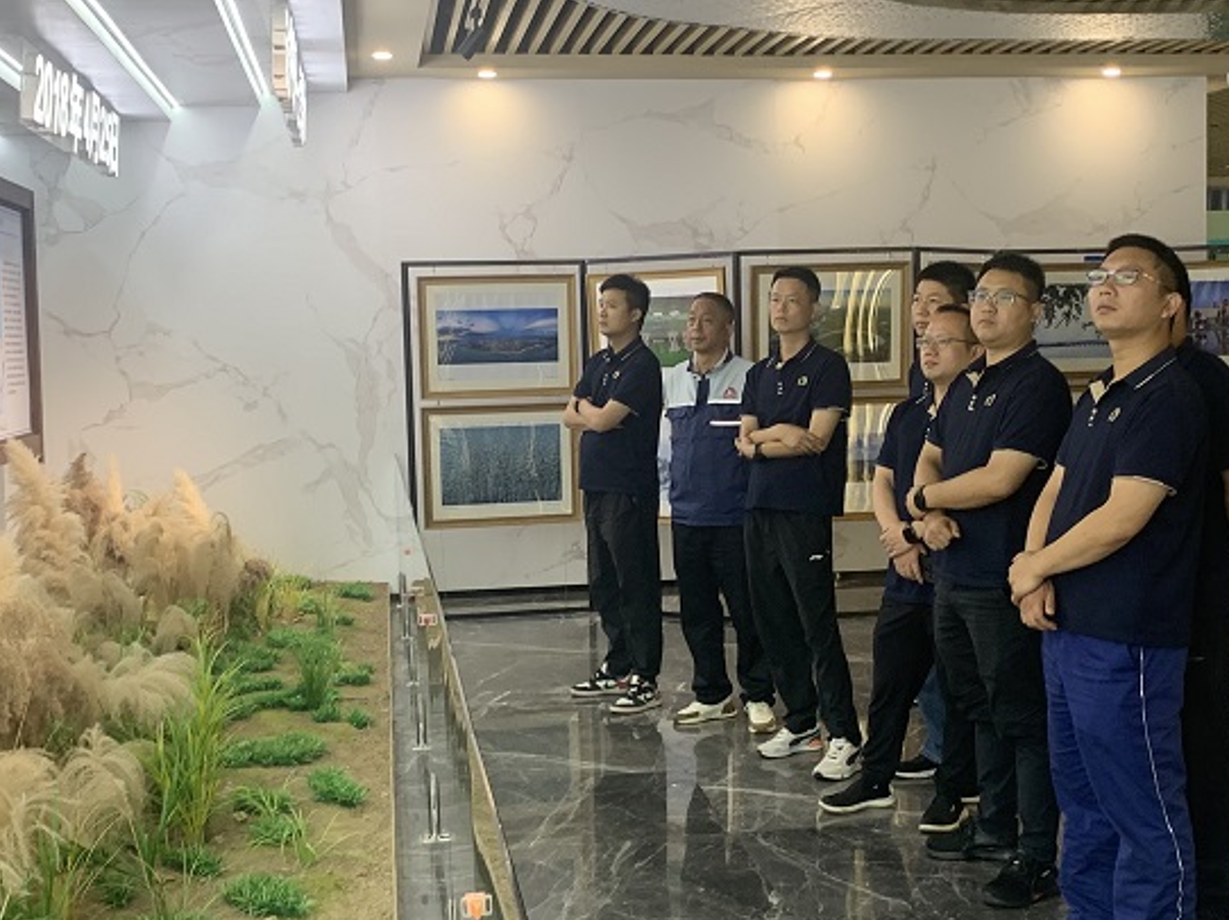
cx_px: 653
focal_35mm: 48
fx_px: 1703
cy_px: 505
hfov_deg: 39.7
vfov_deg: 30.2
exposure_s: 1/73
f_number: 1.8
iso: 100
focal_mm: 4.25
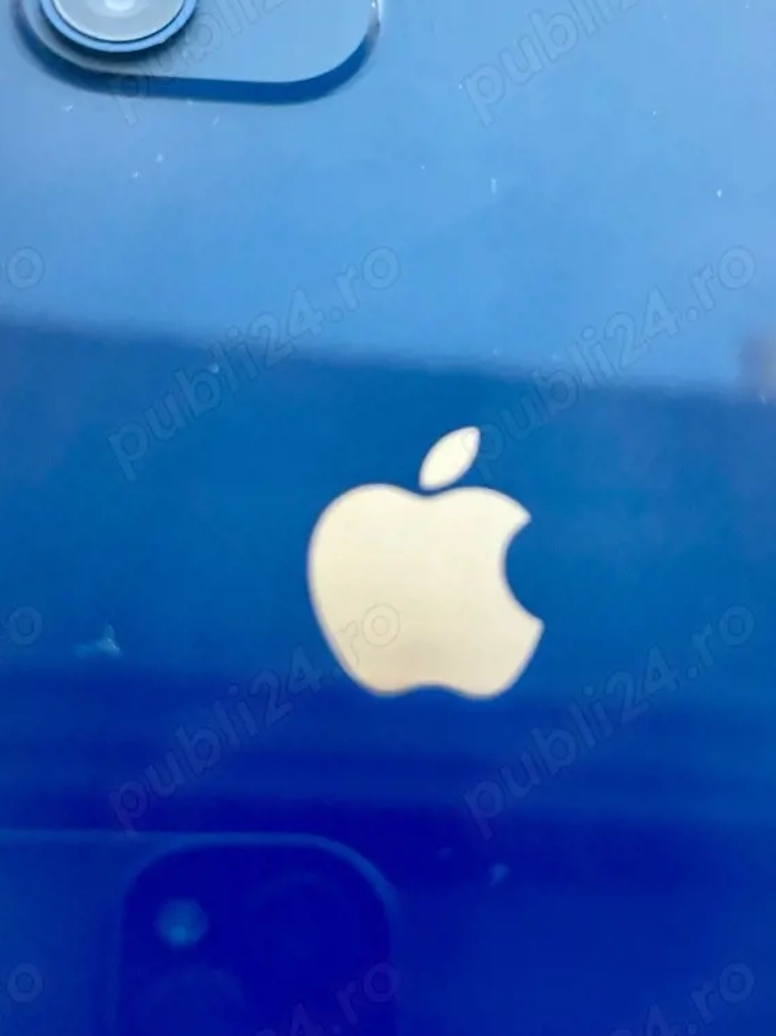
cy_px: 411
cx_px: 343
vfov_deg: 41.1
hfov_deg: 31.5
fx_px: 1376
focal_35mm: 46
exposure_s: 1/121
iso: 100
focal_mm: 5.96
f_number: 1.6
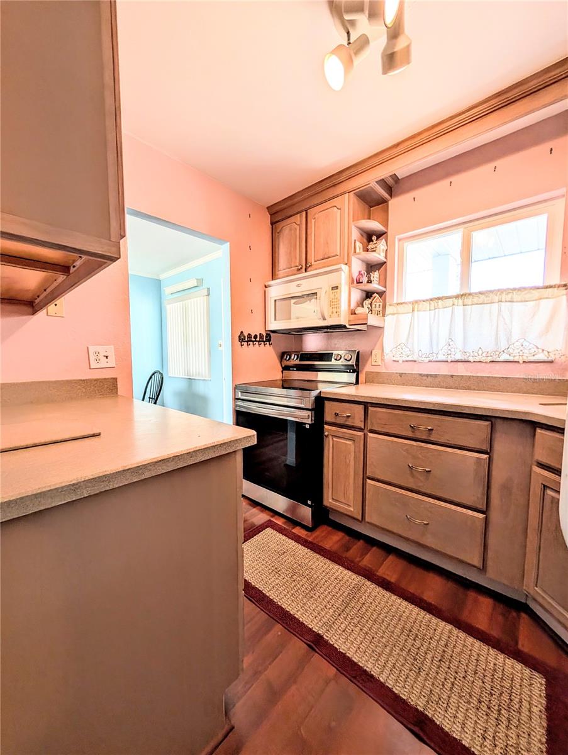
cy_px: 378
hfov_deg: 94.6
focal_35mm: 12
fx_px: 262
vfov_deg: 110.5
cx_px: 284
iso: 83
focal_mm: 2.02
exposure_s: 1/244
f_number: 1.7
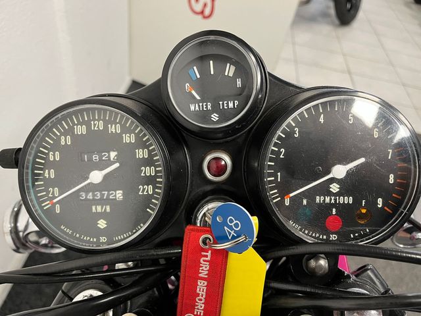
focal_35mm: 26
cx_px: 210
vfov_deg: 53.1
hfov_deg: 67.3
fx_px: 316
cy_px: 158
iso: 200
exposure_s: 1/50
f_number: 1.6
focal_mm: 5.1
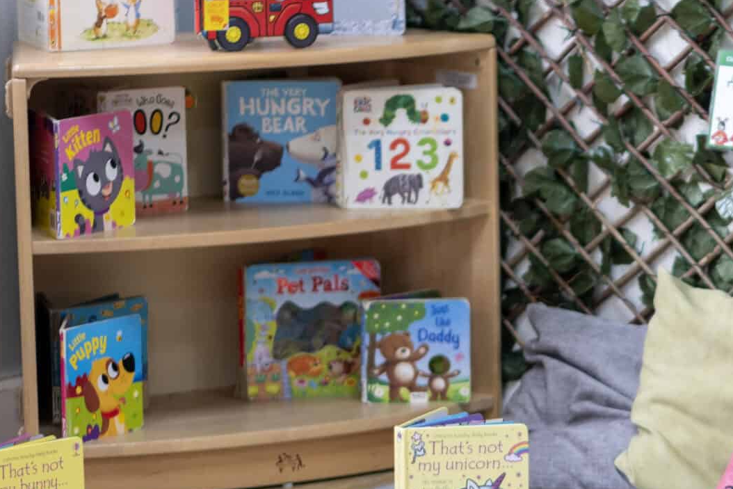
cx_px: 803
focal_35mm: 204
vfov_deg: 6.7
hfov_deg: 10.0
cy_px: 334
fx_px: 4154
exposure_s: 1/100
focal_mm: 56
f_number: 1.2
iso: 320
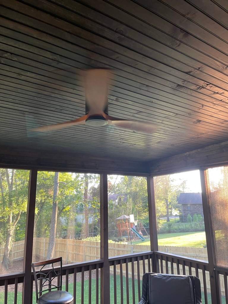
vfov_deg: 67.3
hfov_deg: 53.1
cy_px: 152
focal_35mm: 26
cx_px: 114
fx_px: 228
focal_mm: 5.1
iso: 125
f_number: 1.6
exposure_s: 1/83
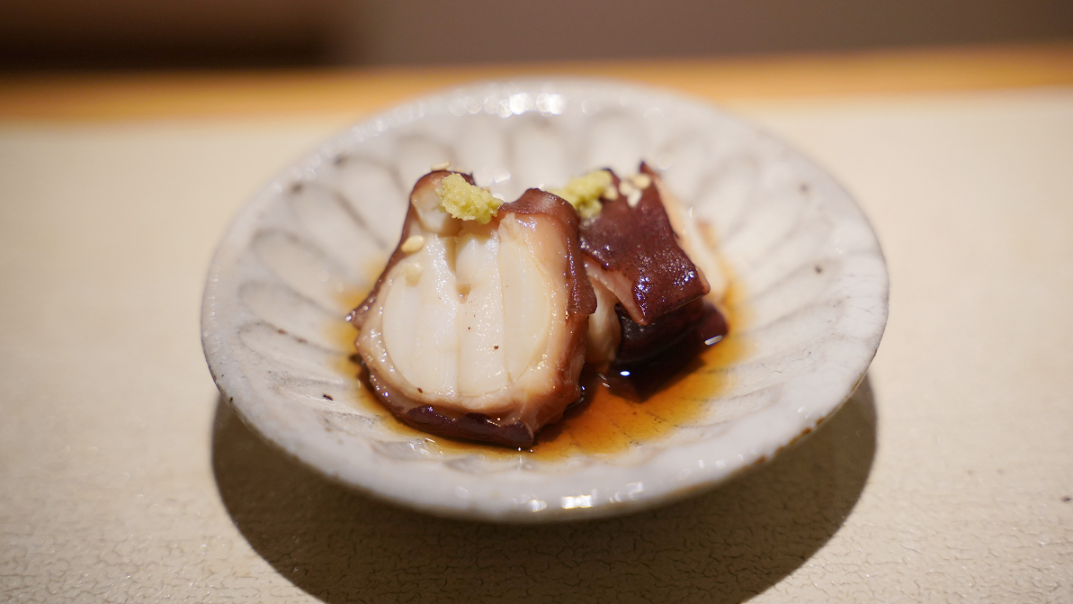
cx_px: 539
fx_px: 2248
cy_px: 303
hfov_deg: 26.9
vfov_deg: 15.3
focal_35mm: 79
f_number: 4
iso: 1250
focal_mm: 75
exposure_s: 1/80
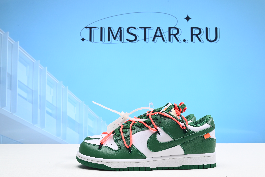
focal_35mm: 41
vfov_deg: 32.7
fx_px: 302
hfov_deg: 47.4
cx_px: 132
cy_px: 88
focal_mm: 41
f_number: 16
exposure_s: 1/2
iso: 100
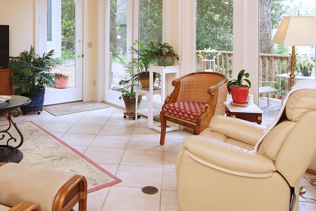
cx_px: 130
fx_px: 290
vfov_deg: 38.3
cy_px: 38
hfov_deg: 56.9
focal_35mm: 33
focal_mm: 12
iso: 500
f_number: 4.5
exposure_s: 1/60
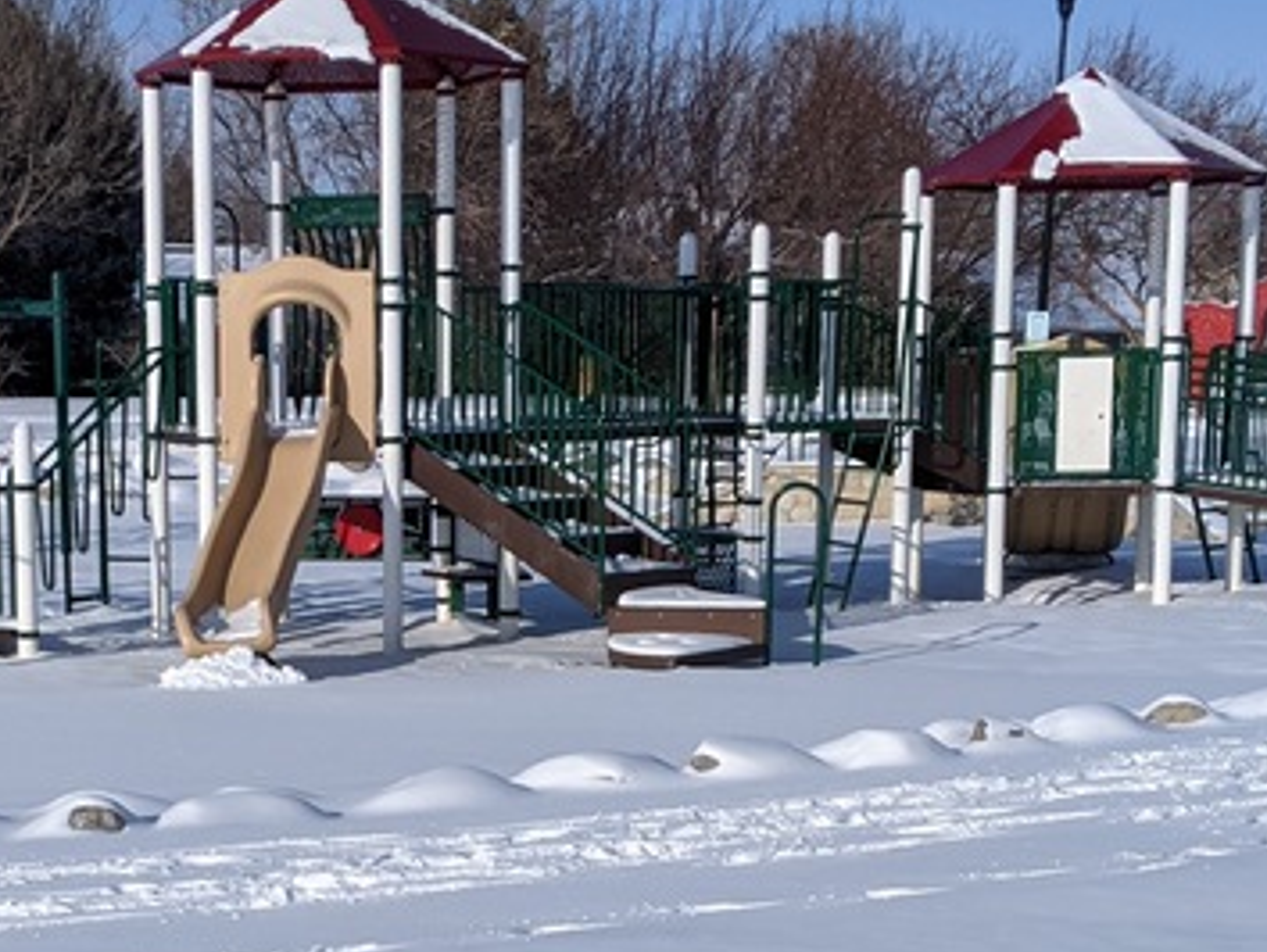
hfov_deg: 24.8
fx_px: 2857
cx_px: 354
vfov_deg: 18.6
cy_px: 855
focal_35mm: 78
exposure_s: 1/5882
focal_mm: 4.44
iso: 61
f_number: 1.8
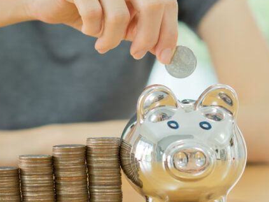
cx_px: 52
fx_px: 1018
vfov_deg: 11.3
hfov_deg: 15.0
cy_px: 103
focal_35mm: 131
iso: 100
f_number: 2.8
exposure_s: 1/10
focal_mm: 50
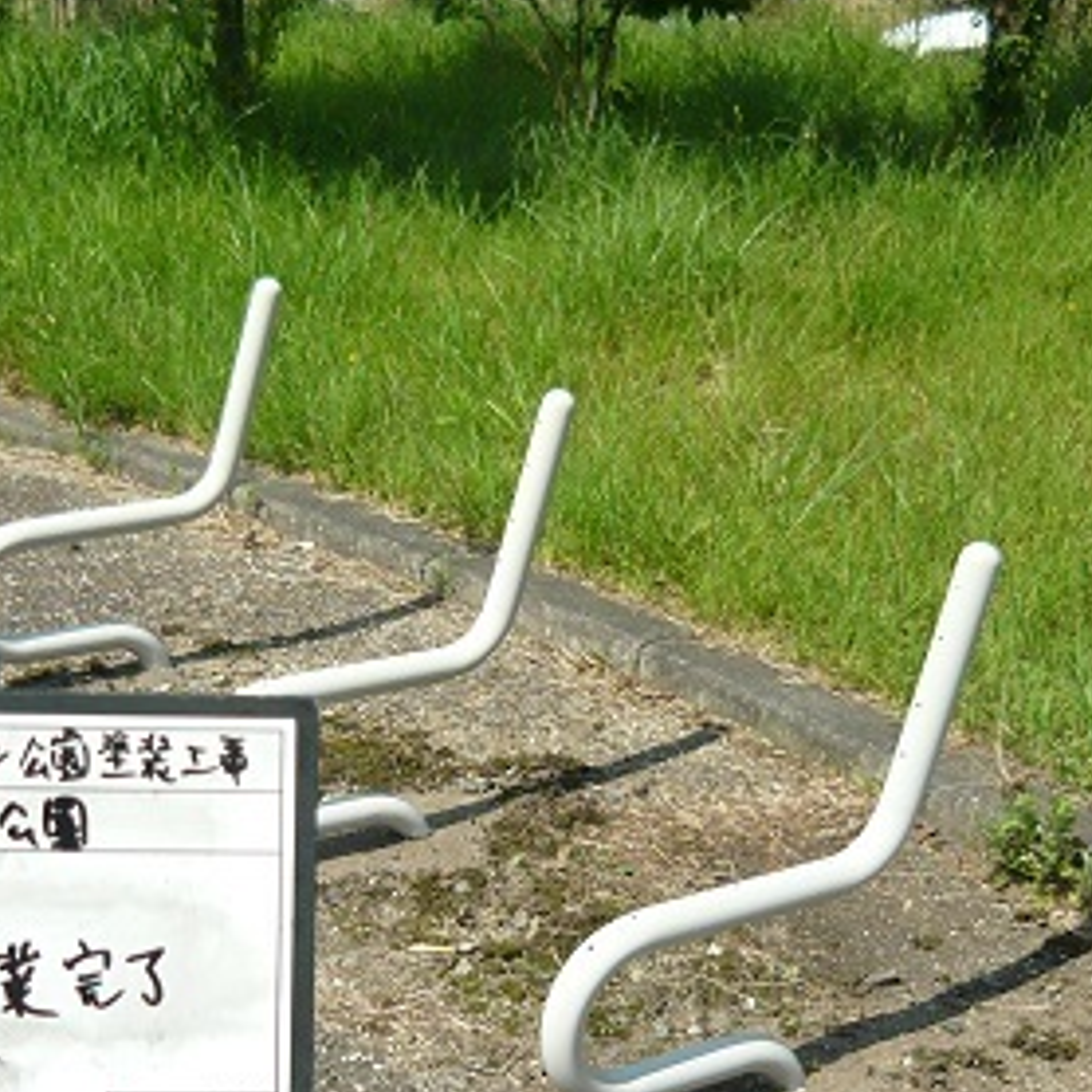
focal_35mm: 63
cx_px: 436
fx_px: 2248
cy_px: 573
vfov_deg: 27.3
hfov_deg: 27.2
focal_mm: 5.5
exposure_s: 1/200
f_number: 8
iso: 100
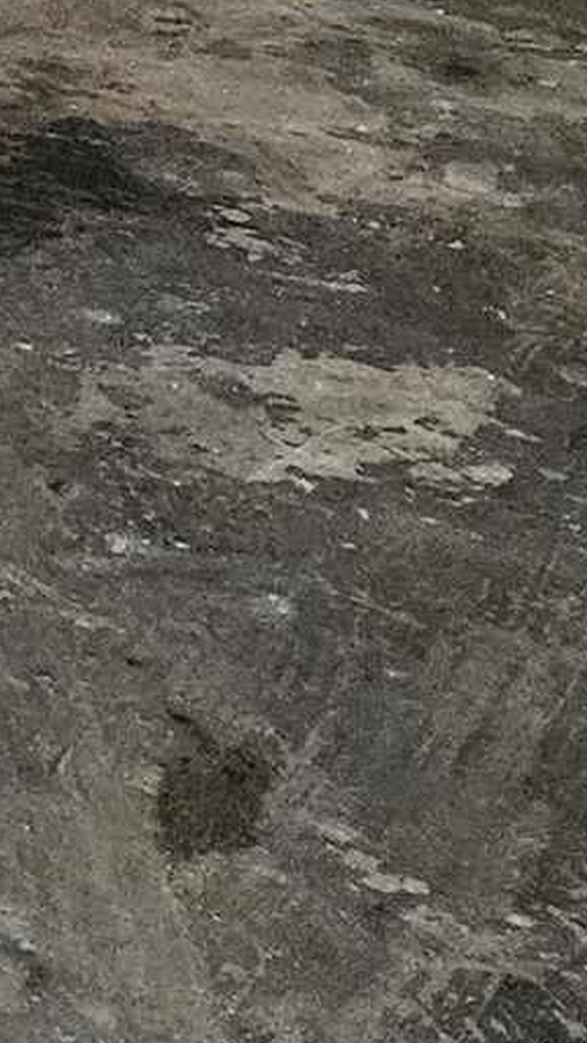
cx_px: -2395
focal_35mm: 151
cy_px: -973
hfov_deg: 5.7
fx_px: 4177
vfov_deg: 12.7
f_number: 1.8
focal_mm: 5.4
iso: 1000
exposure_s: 1/120
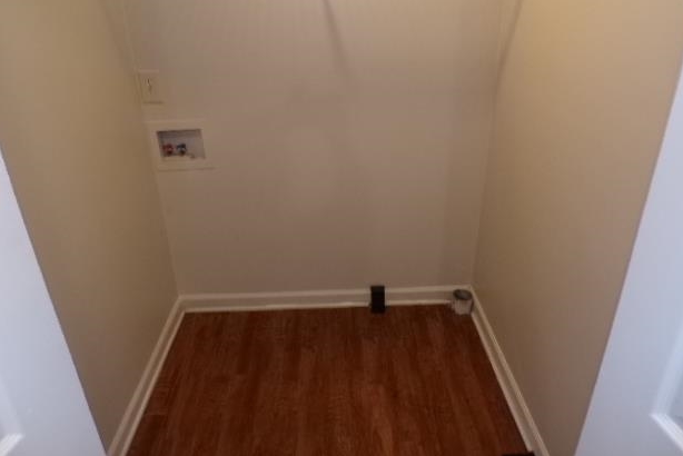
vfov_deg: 49.4
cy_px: 192
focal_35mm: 26
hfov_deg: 69.3
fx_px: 493
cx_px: 355
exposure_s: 1/17
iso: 200
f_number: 3
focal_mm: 4.3
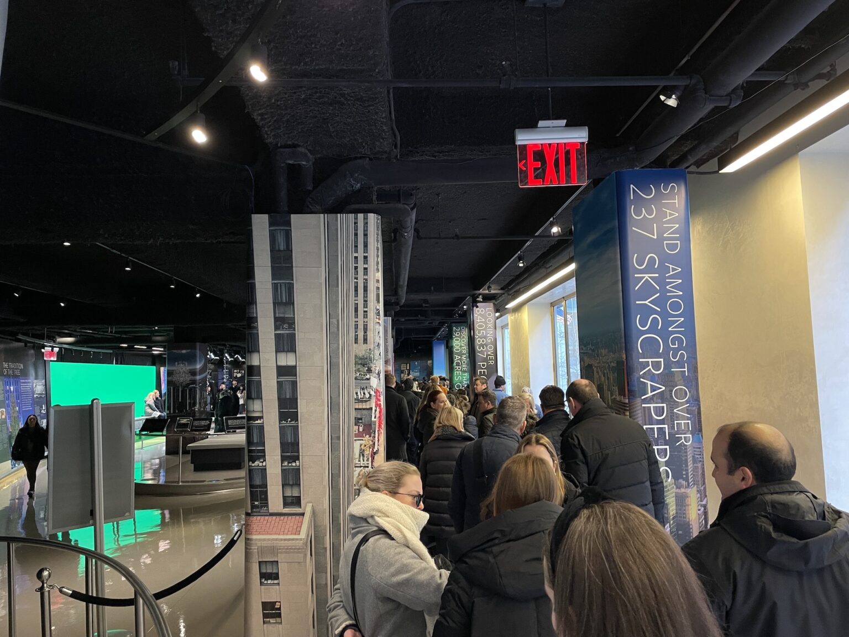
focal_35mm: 26
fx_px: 638
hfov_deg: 67.3
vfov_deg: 53.1
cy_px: 318
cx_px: 424
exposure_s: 1/60
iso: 200
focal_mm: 4.2
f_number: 1.6
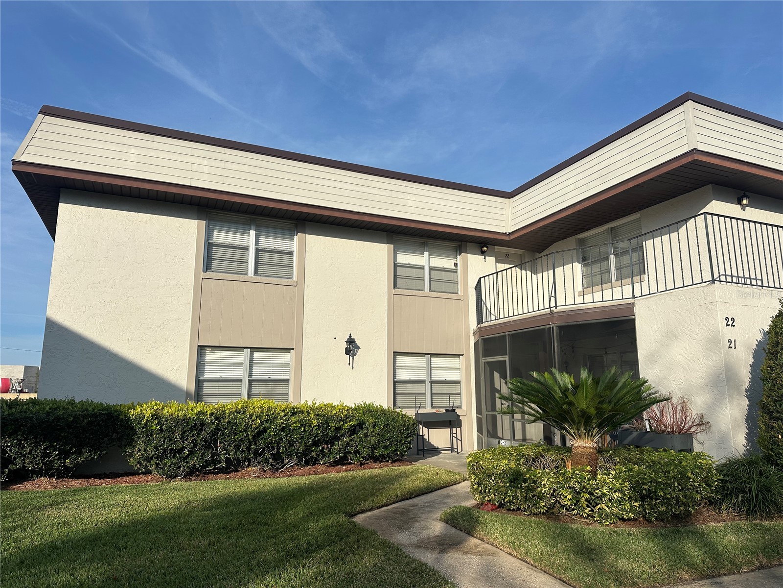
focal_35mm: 24
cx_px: 392
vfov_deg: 56.8
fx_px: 543
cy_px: 294
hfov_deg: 71.6
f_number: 1.78
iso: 80
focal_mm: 6.86
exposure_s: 1/7576
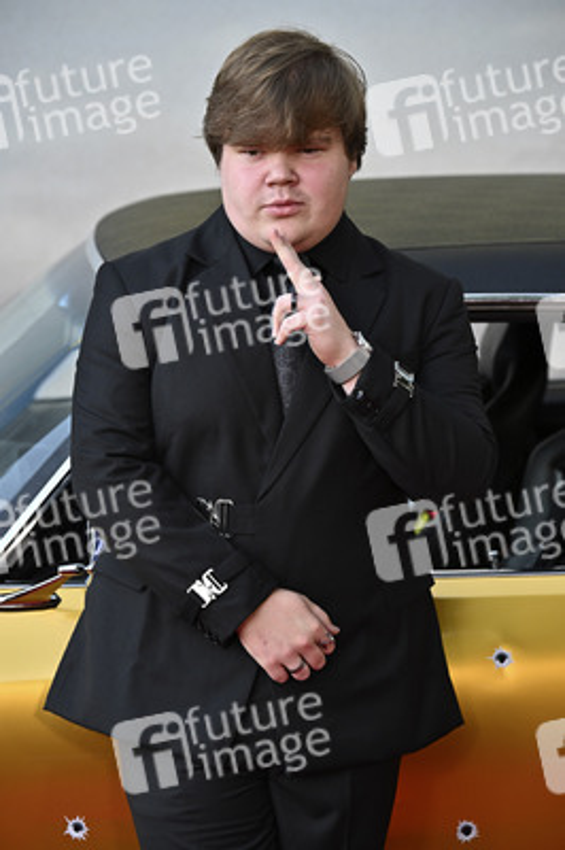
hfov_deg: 11.8
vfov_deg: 17.7
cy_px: 425
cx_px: 282
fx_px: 2735
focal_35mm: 116
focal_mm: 116
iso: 1600
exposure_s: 1/320
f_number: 4.5
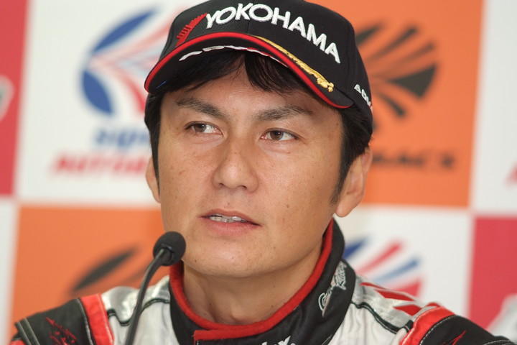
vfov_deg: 5.1
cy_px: 172
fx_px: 3877
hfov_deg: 7.6
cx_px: 258
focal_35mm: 270
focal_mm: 180
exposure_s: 1/125
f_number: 2.8
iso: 400
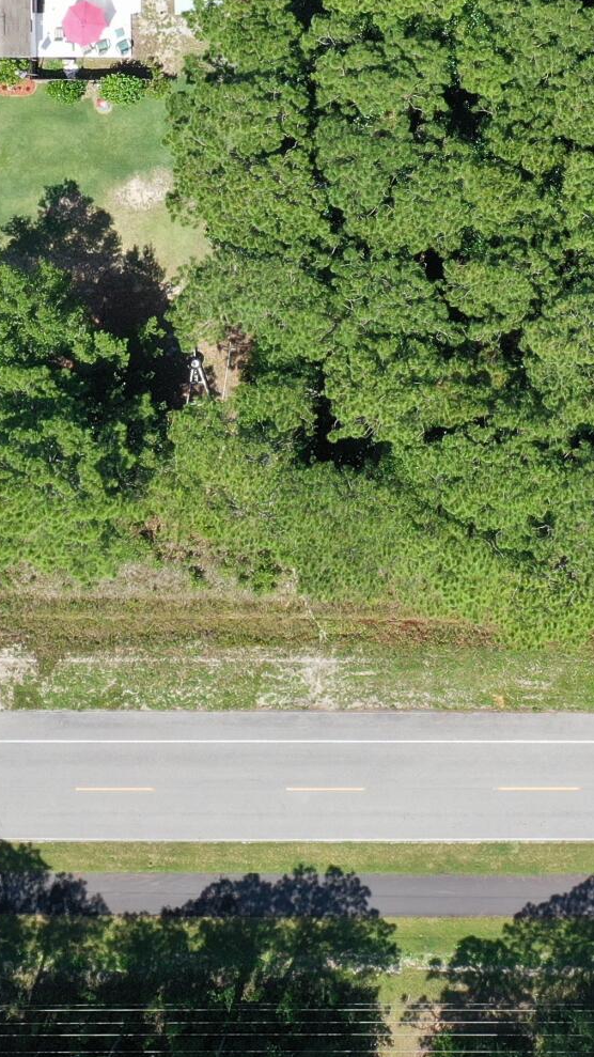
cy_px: 188
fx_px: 2493
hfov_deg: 13.5
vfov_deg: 23.5
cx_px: 511
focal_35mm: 89
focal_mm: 10.26
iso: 100
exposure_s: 1/320
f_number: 5.6
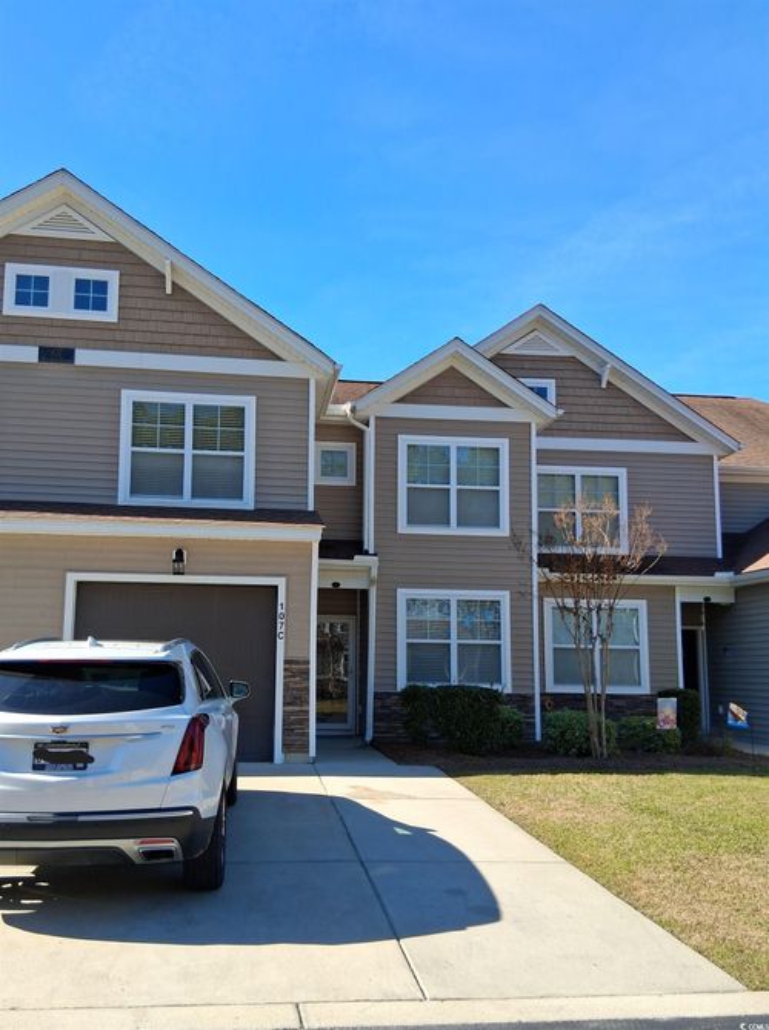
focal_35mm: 26
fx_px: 773
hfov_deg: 52.9
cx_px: 384
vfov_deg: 67.4
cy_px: 515
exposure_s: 1/323
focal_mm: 3.98
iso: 25
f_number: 1.8
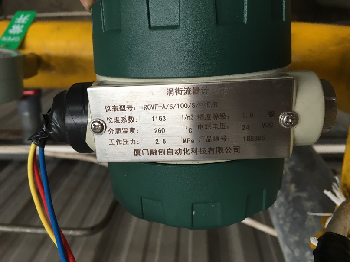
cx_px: 175
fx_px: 293
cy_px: 131
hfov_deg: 61.7
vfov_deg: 48.2
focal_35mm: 29
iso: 80
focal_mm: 4.15
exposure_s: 1/33
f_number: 2.2
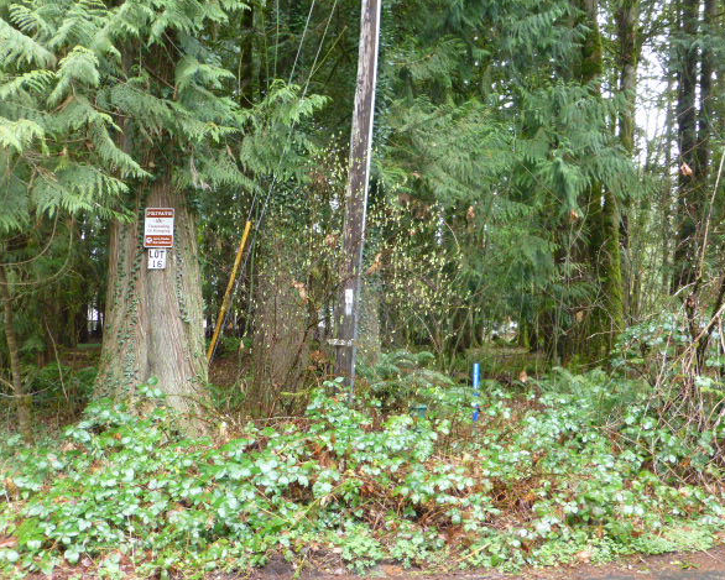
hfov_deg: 55.6
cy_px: 294
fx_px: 687
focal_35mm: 32
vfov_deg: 45.8
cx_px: 334
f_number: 3.6
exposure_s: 1/40
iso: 400
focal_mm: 5.4
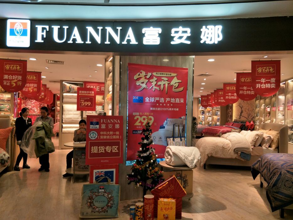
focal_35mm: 22
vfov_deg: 61.1
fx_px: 186
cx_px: 146
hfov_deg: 76.4
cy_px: 110
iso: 82
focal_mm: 3.79
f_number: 1.7
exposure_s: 1/100
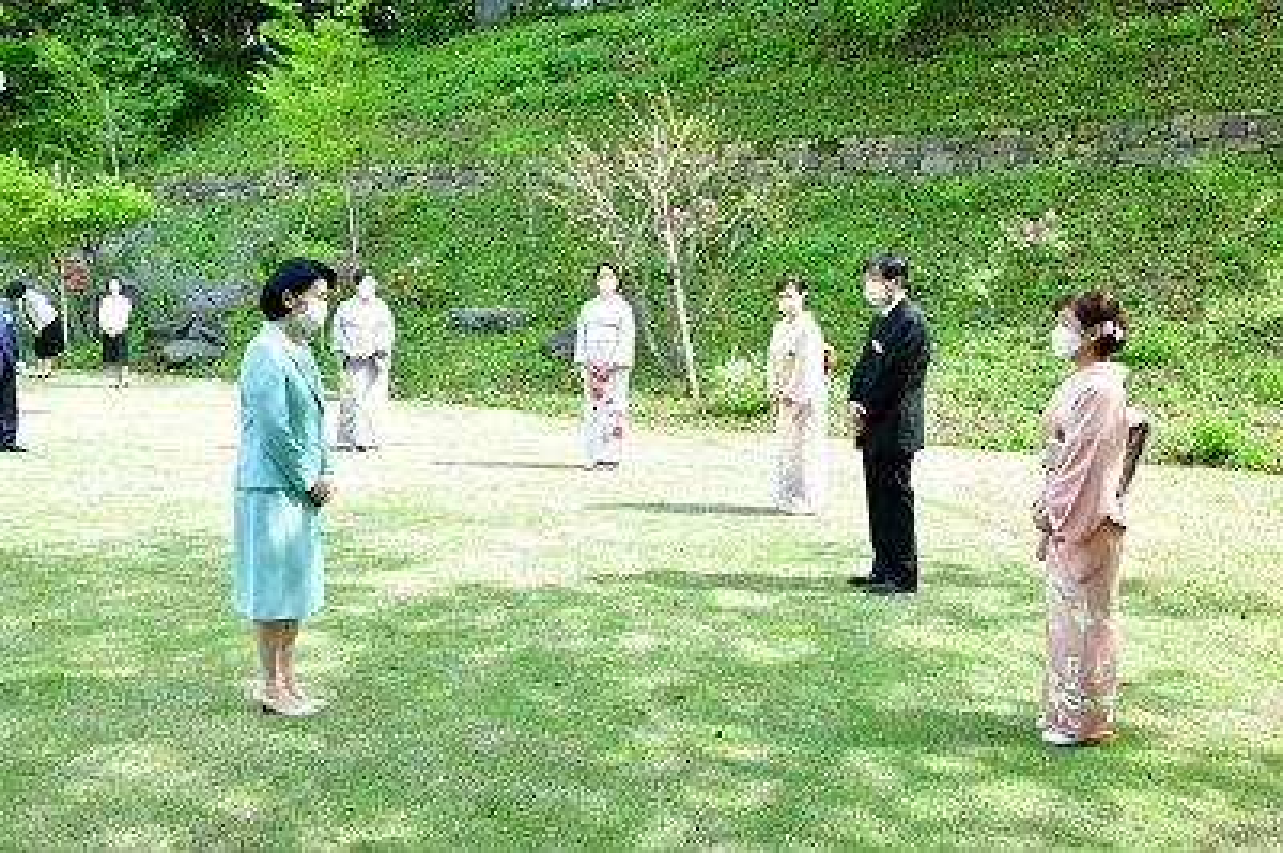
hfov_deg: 54.5
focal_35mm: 35
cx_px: 642
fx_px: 1246
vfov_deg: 37.8
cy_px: 426
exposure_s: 1/40
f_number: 8
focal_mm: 35
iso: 72
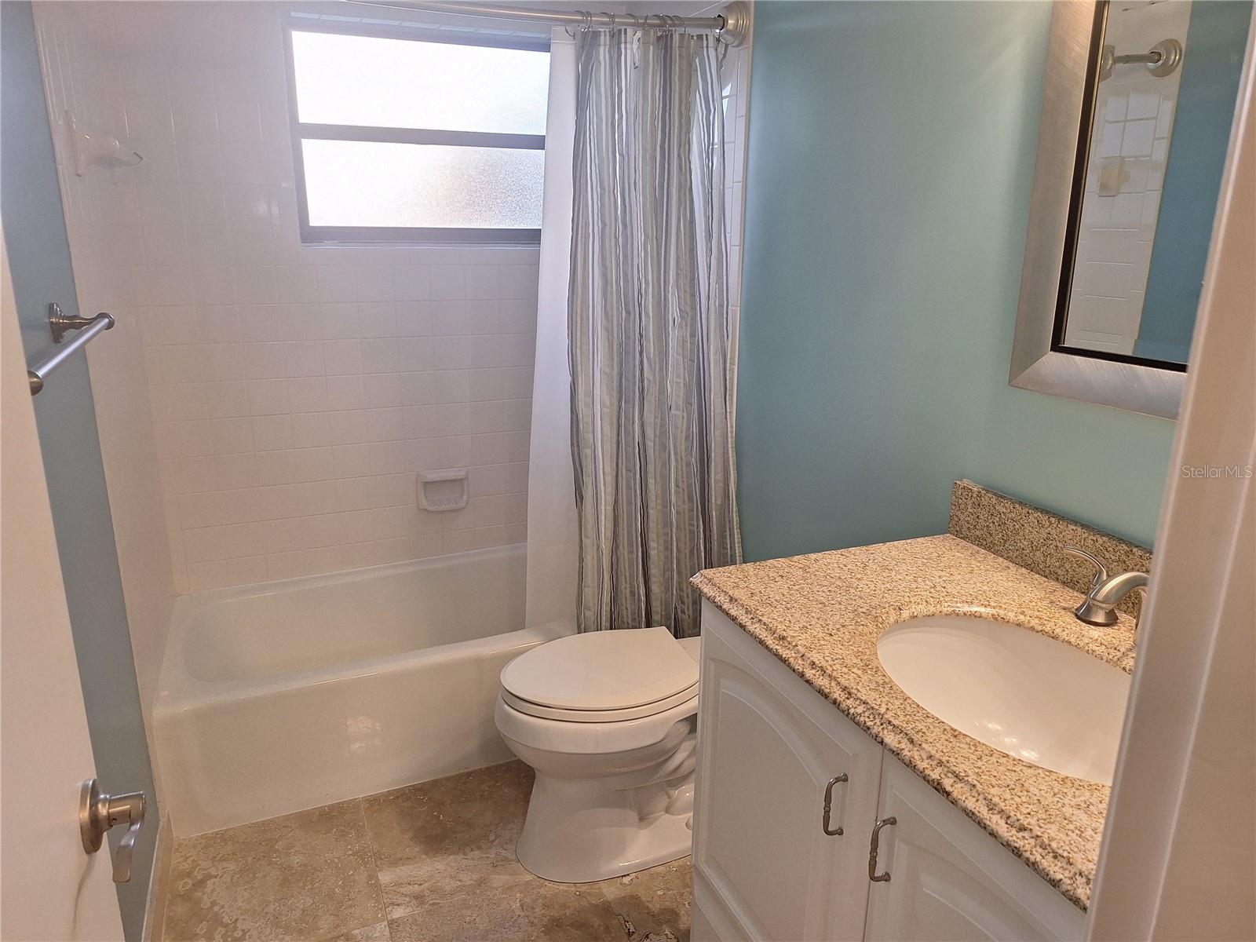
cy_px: 471
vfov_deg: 58.9
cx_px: 628
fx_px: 835
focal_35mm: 23
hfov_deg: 73.9
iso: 64
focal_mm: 5.54
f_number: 1.8
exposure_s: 1/40
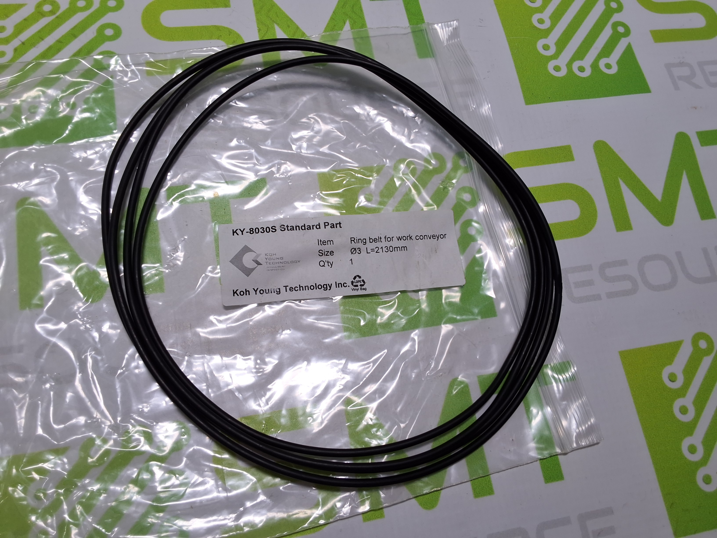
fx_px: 580
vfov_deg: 49.7
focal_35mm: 28
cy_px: 269
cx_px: 358
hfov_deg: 63.4
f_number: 1.9
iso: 32
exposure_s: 1/169
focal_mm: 2.91
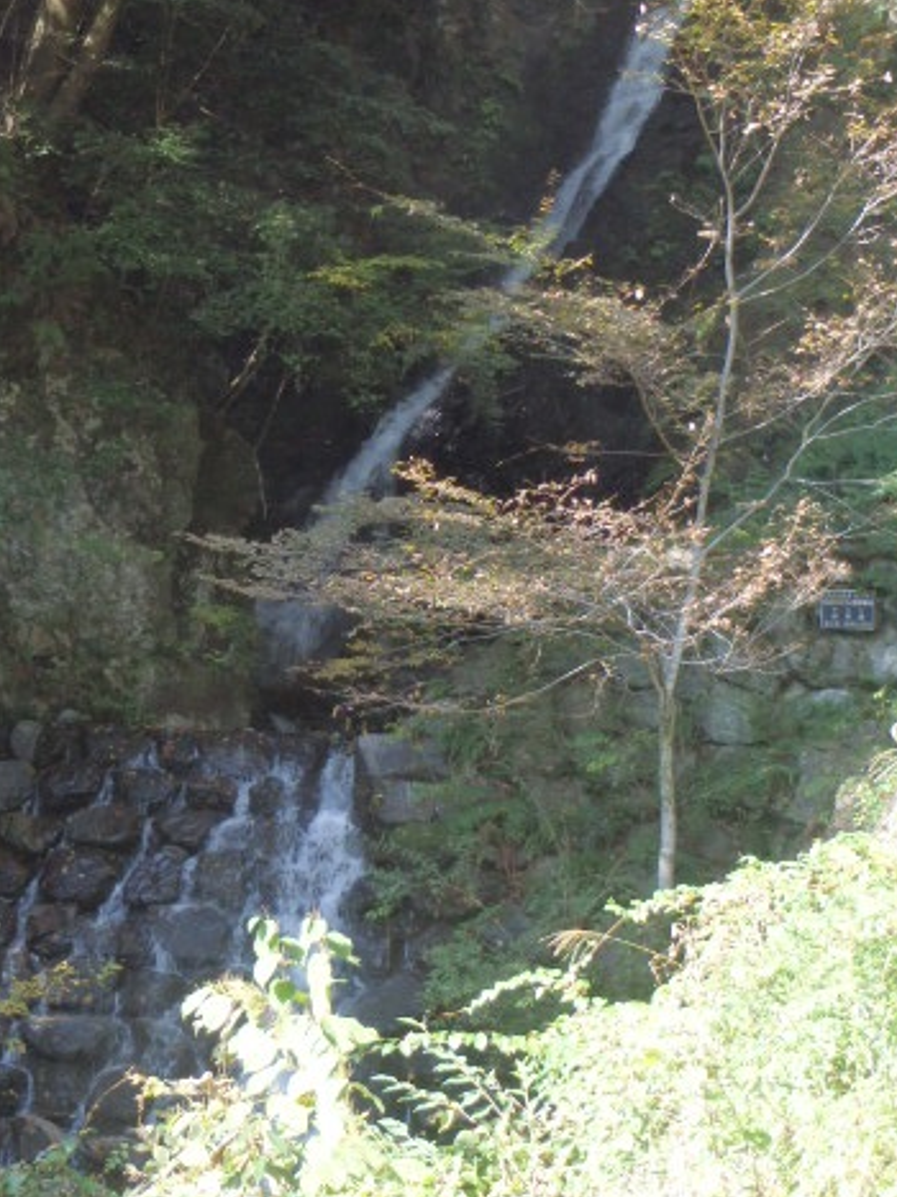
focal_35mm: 63
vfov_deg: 30.7
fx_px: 2178
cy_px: 520
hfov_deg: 23.3
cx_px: 443
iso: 160
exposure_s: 1/80
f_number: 4.9
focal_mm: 8.3
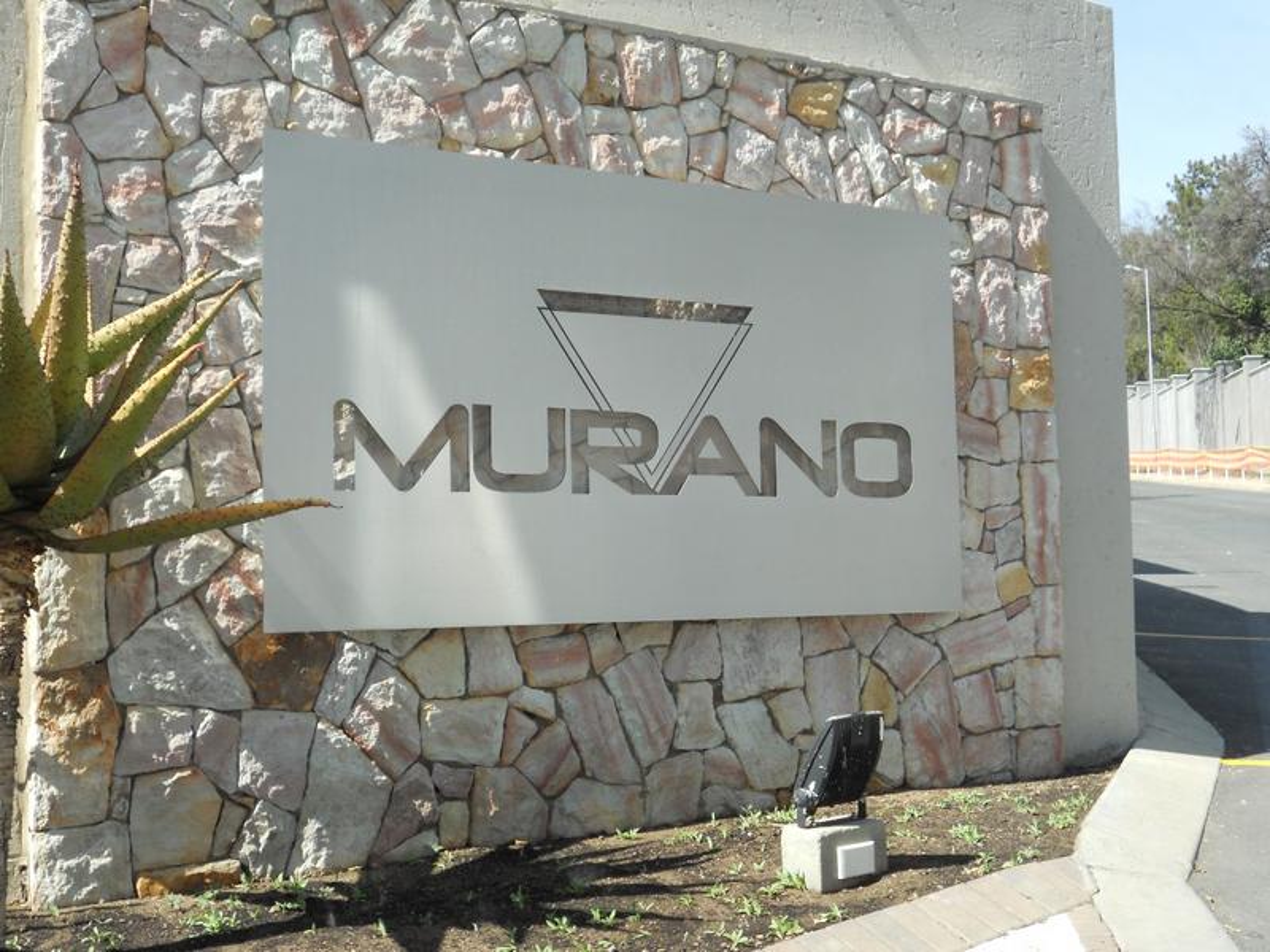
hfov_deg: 41.2
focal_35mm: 46
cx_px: 635
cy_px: 476
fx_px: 1688
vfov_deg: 31.5
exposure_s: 1/200
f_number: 4.3
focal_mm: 8.2
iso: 80
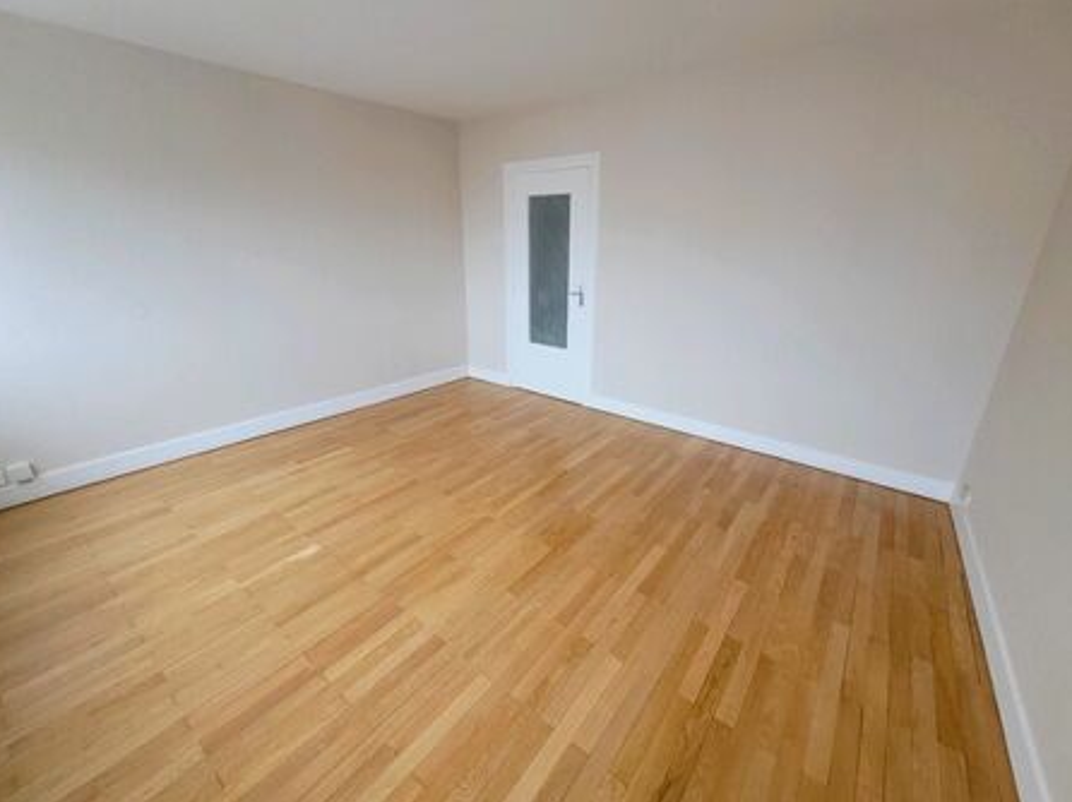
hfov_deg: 102.1
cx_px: 548
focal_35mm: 14
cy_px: 391
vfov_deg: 85.6
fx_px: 433
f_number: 2.2
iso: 500
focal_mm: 1.74
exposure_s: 1/33
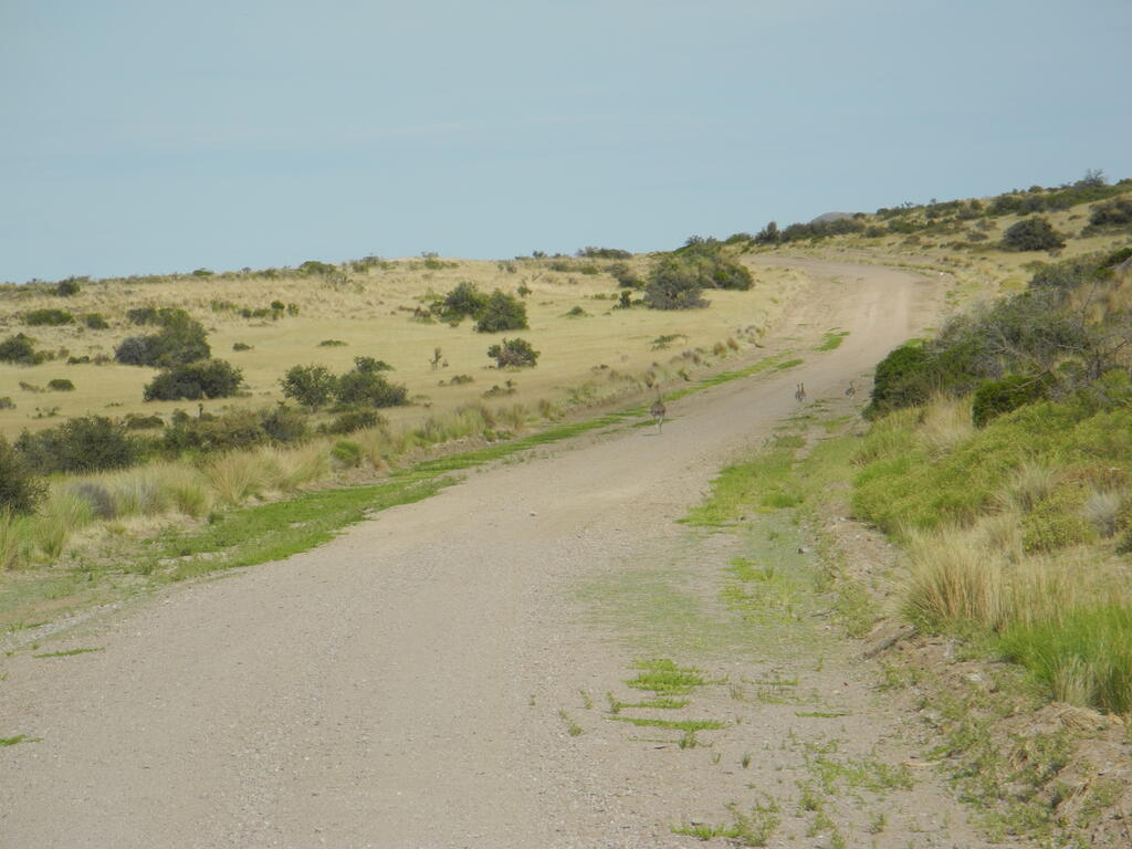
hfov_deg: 9.9
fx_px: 6540
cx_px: 566
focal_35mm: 200
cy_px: 424
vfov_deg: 7.4
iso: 100
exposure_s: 1/800
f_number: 5.6
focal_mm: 42.6
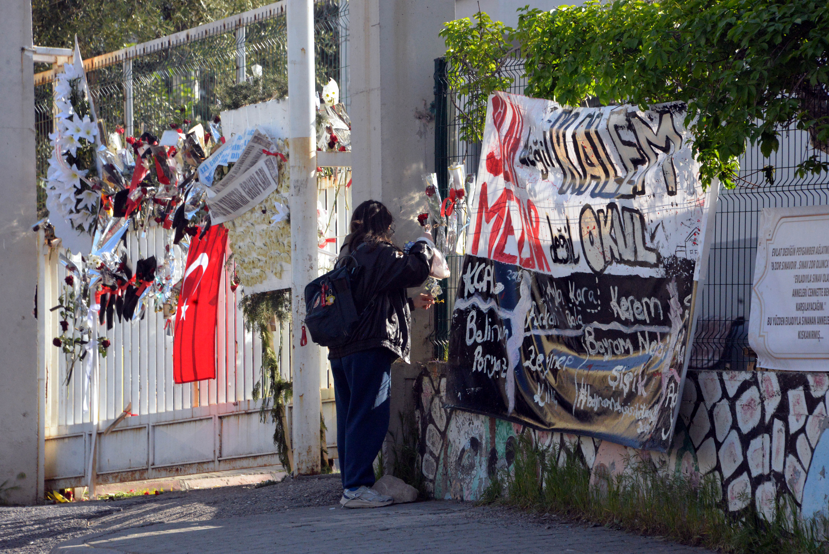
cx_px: 414
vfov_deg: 5.5
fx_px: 5759
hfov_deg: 8.2
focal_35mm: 250
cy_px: 277
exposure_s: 1/2000
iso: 5000
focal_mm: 250
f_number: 11
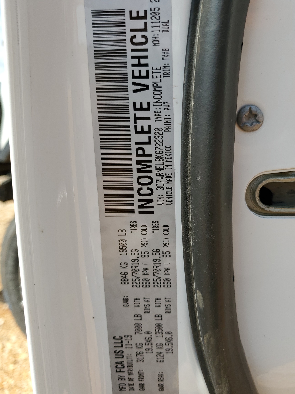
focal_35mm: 30
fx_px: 341
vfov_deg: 59.9
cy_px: 189
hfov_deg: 46.7
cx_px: 162
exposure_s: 1/1667
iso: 50
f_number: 1.5
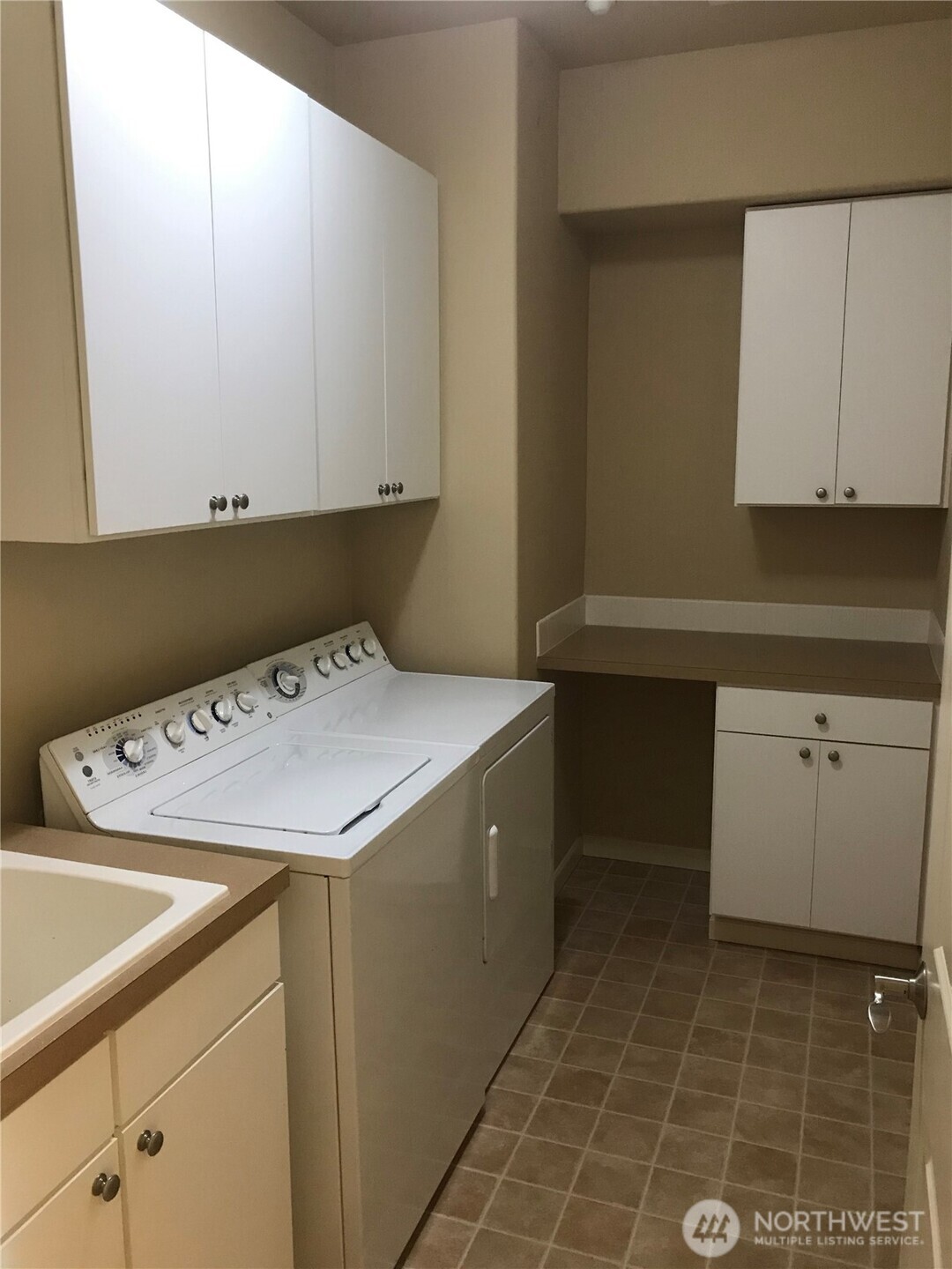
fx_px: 1027
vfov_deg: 63.4
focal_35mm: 28
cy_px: 634
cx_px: 476
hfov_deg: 49.7
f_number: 1.8
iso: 64
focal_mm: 3.99
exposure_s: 1/15
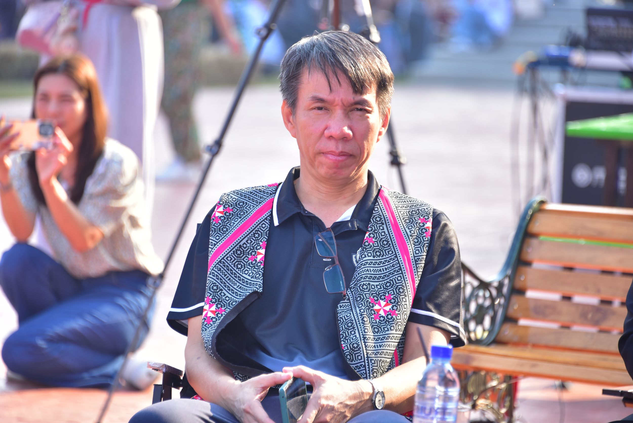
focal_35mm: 250
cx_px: 316
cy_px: 212
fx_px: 4397
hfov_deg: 8.2
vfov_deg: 5.5
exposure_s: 1/200
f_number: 6.3
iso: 320
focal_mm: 250
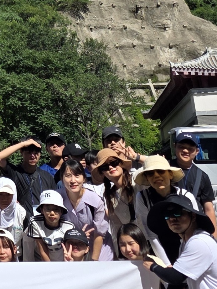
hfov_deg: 12.7
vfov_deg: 17.3
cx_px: -190
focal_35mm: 105
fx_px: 878
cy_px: -115
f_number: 1.7
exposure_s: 1/10000
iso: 80
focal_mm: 6.3
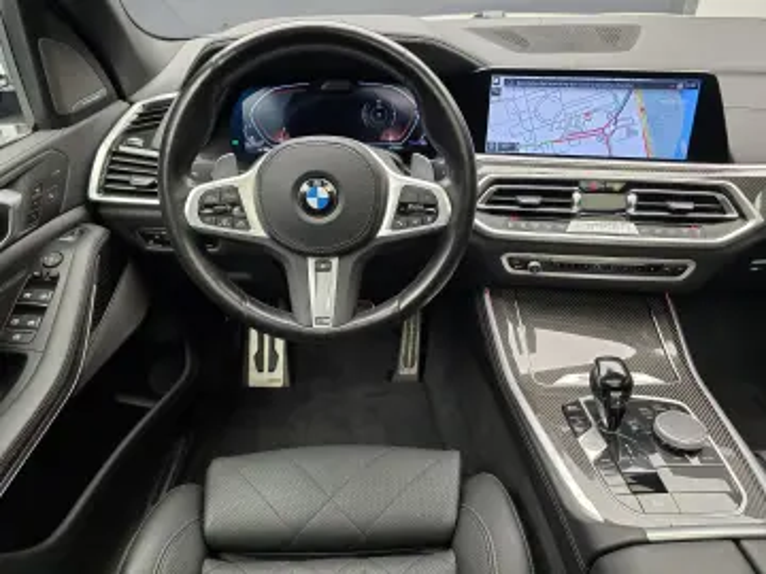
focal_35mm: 23
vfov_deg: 58.9
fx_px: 509
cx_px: 383
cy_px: 287
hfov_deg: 73.9
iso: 250
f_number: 1.7
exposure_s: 1/51
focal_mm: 6.3
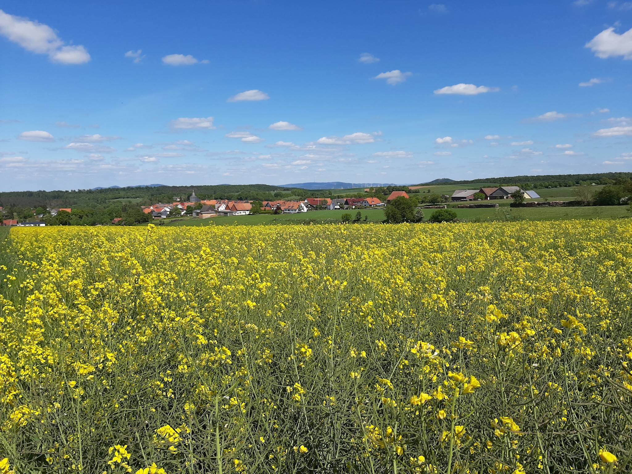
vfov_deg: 53.1
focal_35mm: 26
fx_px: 475
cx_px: 316
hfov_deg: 67.3
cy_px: 237
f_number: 1.7
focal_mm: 3.93
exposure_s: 1/3759
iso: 40
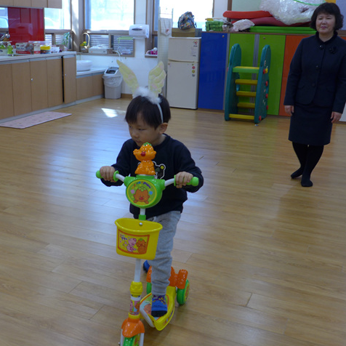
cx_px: 140
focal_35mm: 44
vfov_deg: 38.3
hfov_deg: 38.2
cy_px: 173
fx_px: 498
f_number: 1.7
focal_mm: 7.3
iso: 80
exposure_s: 1/100
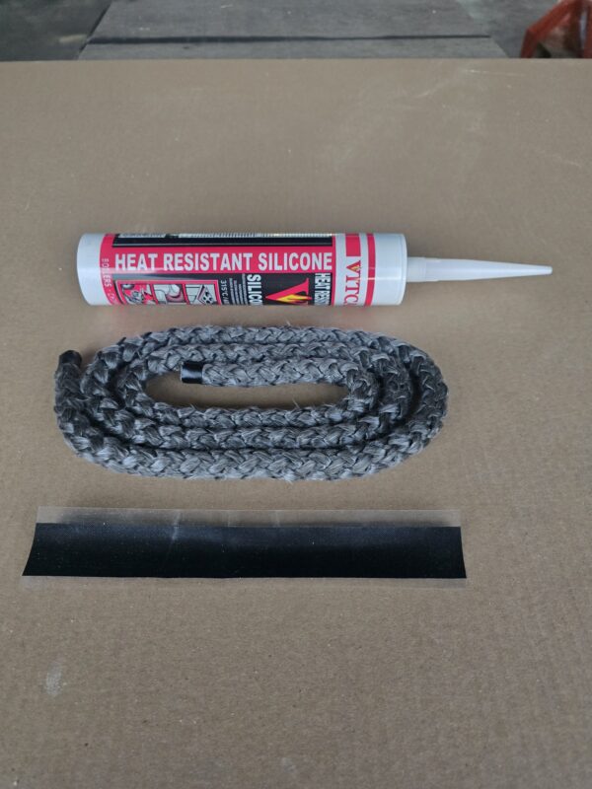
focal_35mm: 23
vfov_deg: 73.9
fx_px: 524
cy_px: 394
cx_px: 296
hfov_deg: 58.9
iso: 1000
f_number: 1.7
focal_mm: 6.3
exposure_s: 1/120
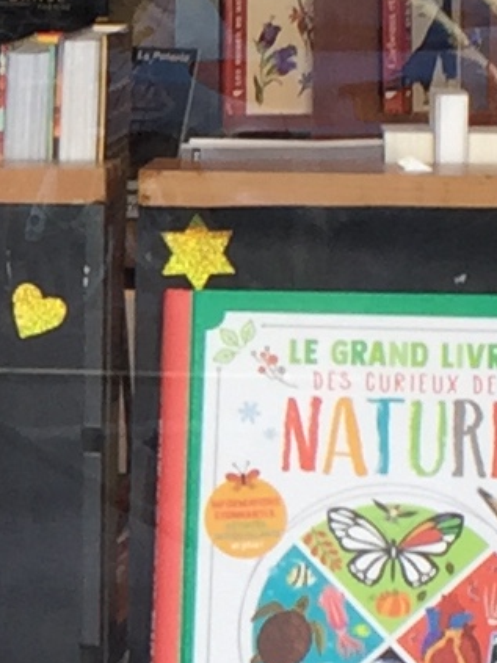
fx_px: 4290
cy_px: 522
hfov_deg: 6.5
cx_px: -426
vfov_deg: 8.8
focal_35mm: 224
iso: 32
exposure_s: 1/124
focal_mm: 4.15
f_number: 2.2
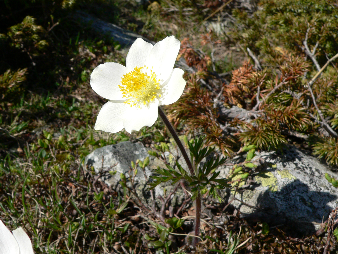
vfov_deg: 39.7
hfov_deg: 51.4
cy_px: 127
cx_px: 169
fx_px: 352
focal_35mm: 36
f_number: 5.6
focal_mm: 6
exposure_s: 1/640
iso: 100
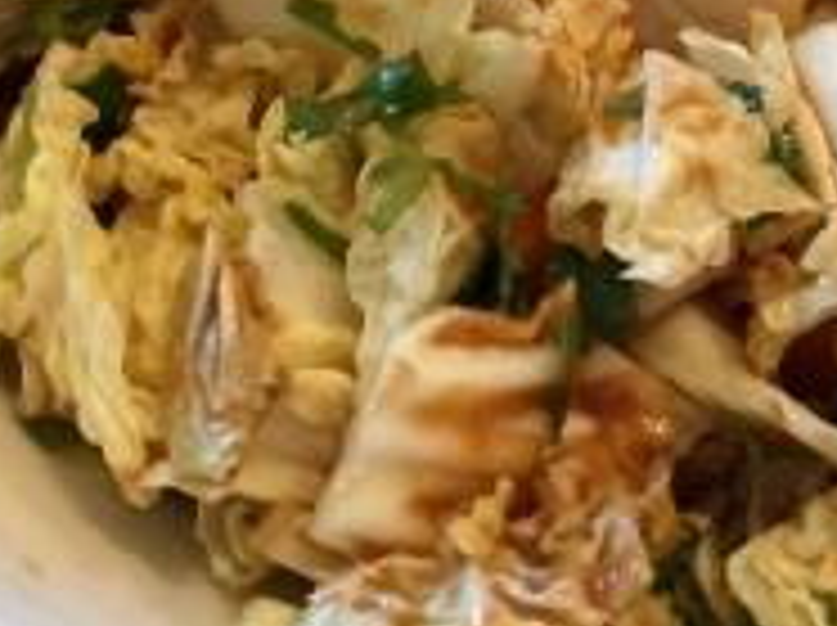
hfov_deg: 19.5
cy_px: -275
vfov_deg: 14.0
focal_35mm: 100
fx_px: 2415
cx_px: 675
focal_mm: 4.15
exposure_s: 1/15
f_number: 2.2
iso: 50
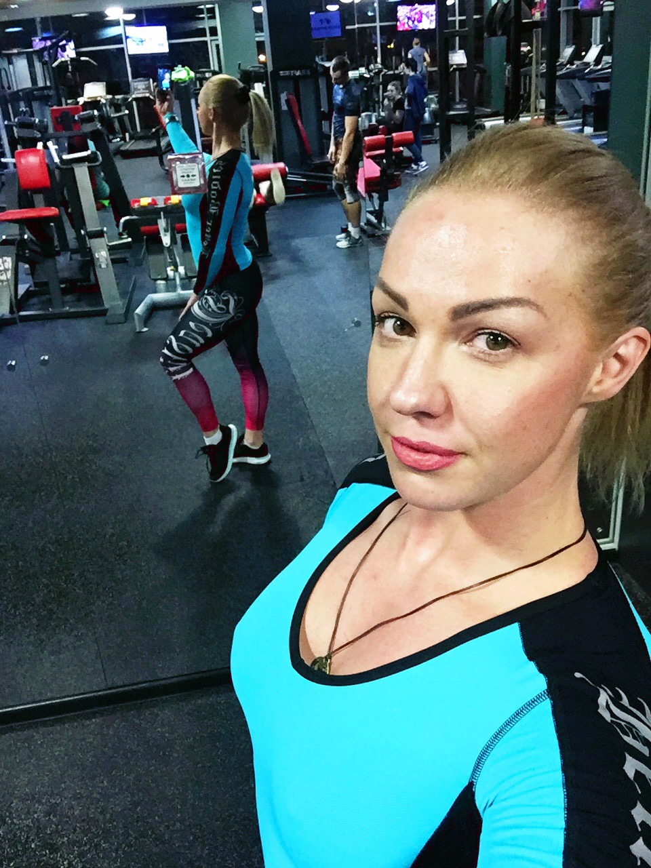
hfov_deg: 45.4
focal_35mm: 31
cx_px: 326
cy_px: 434
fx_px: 777
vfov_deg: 58.4
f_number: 2.2
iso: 320
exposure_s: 1/25
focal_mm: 2.65
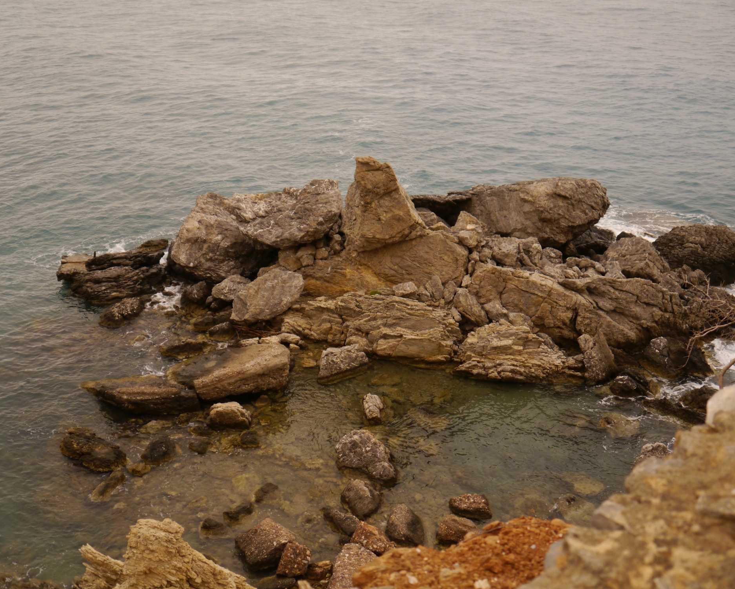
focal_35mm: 46
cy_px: 294
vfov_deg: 32.8
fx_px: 1001
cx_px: 355
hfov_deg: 40.3
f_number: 4.5
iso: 320
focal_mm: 22
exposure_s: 1/100
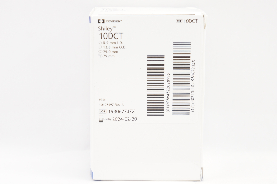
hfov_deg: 24.6
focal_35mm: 82
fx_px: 634
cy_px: 92
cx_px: 138
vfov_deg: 16.5
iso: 400
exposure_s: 1/40
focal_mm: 55
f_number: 6.3
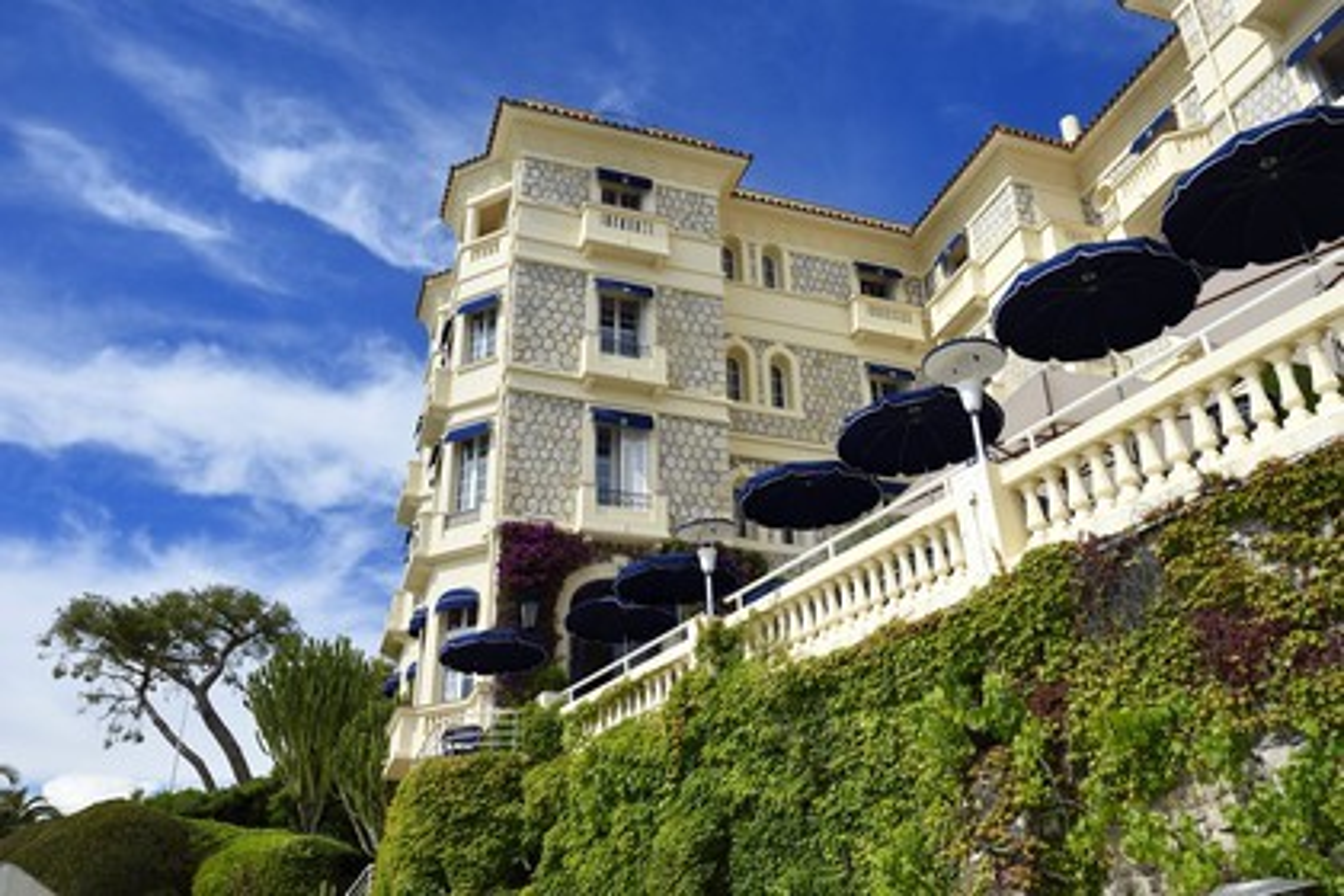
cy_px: 448
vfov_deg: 45.0
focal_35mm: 29
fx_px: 1083
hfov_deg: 63.7
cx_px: 672
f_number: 14
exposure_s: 1/250
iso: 200
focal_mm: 29
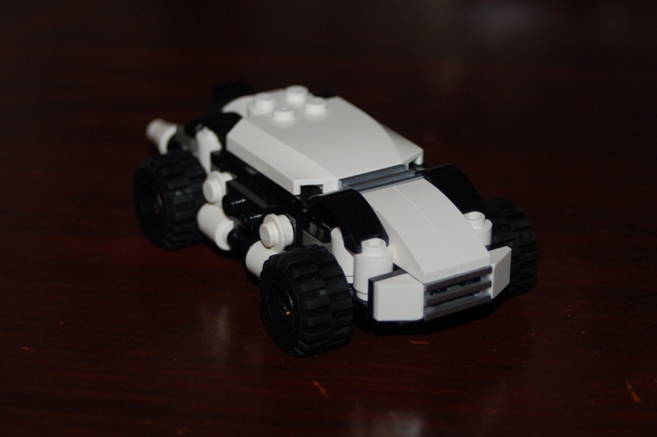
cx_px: 328
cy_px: 218
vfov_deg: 11.4
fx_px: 2188
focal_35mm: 120
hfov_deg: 17.1
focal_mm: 80
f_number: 5.6
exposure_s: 1/60
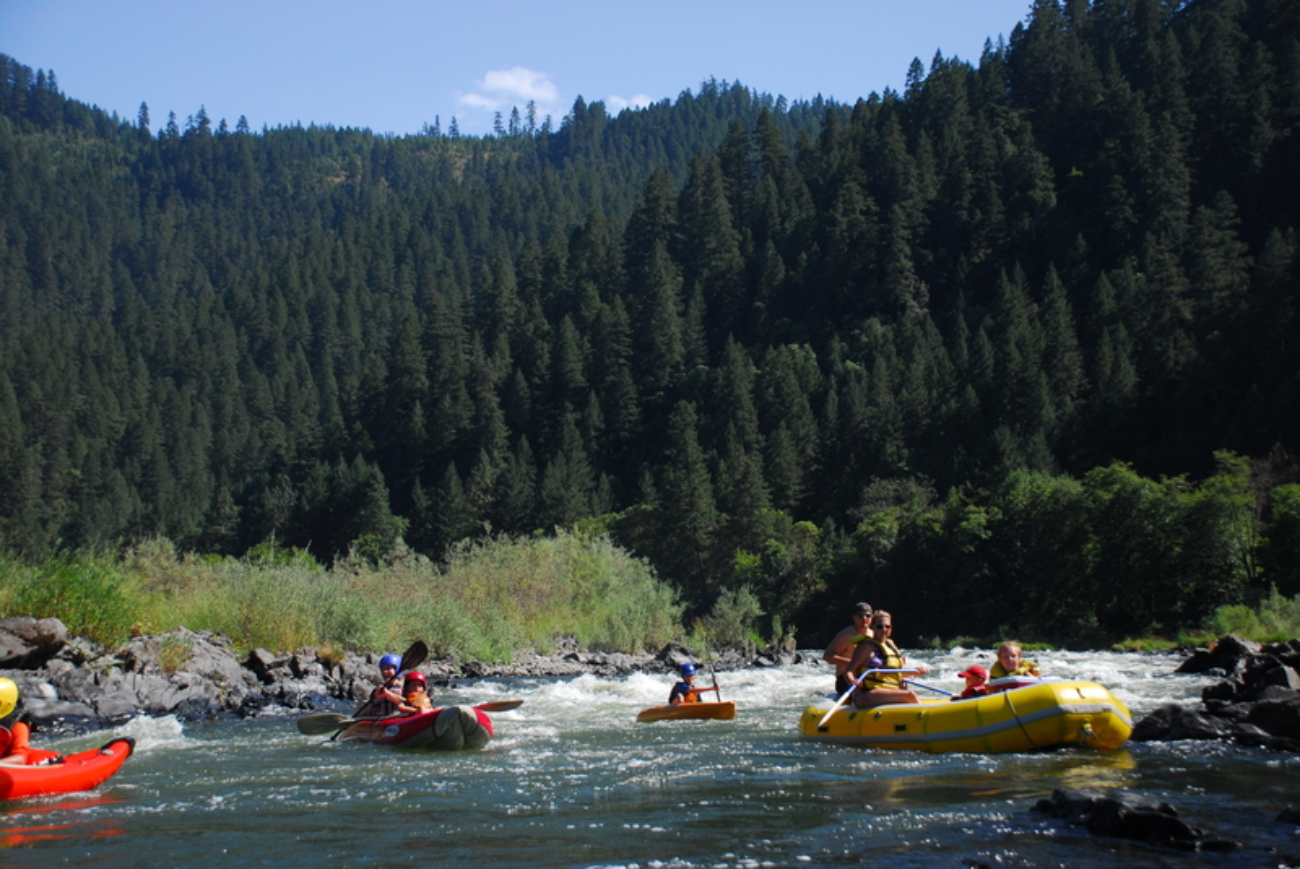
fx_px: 1735
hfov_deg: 41.1
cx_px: 650
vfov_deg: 28.1
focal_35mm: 48
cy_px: 434
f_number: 4.2
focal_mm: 32
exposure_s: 1/400
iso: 200
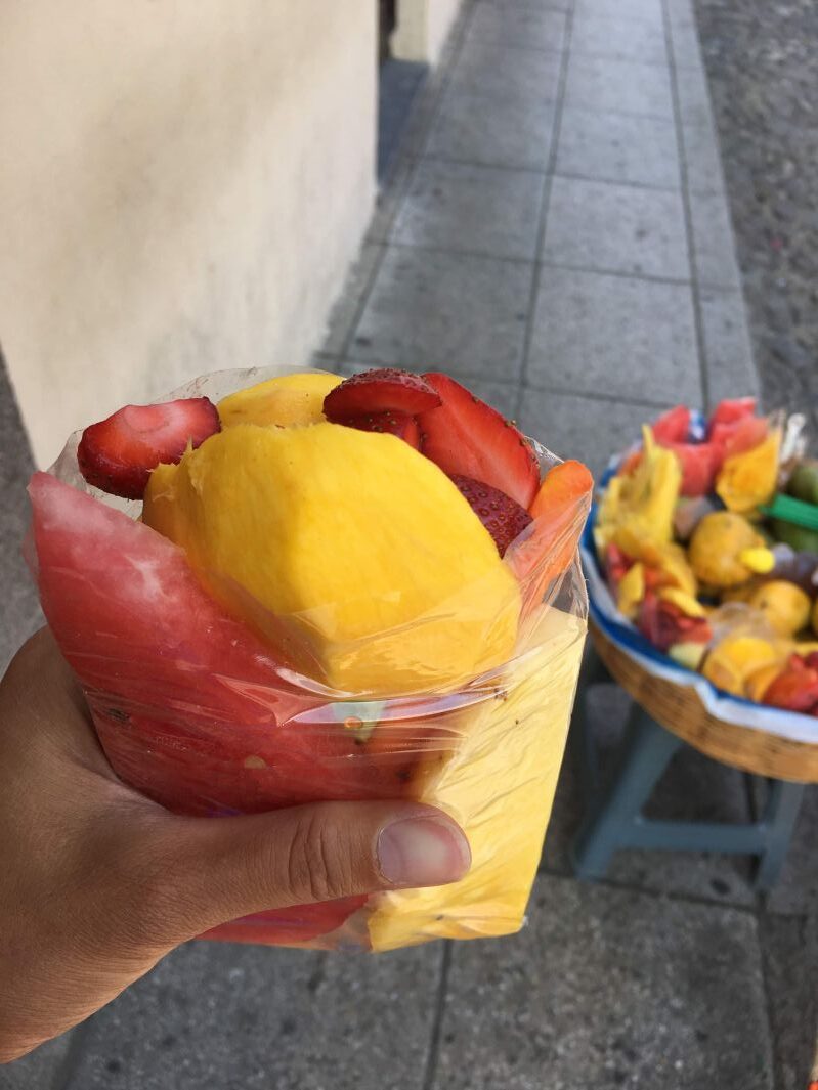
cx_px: 409
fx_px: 914
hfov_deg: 48.2
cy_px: 545
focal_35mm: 29
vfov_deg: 61.7
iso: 25
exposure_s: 1/304
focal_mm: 4.15
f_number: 2.2
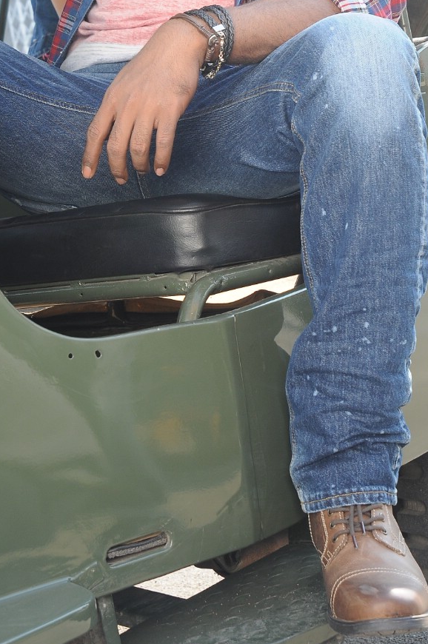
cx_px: 211
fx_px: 1484
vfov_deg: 24.1
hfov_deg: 16.4
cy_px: 123
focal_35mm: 83
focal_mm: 32
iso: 250
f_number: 5.6
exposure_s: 1/160
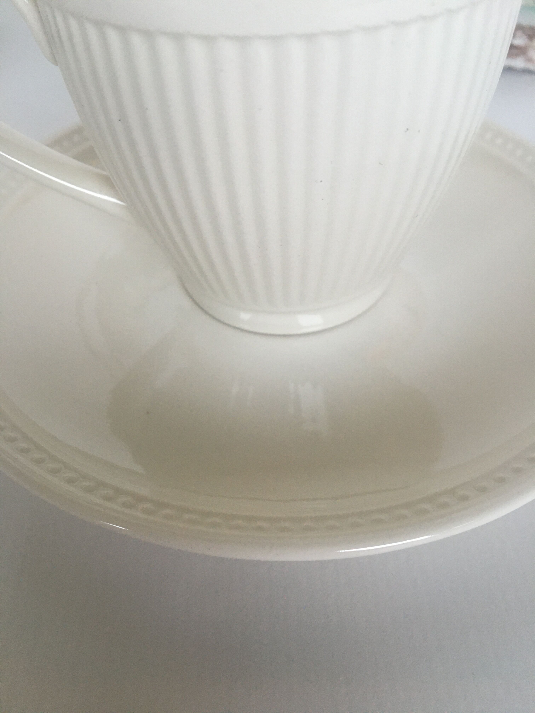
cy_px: 356
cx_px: 268
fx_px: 598
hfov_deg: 48.2
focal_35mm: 29
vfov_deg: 61.7
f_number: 2.2
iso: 125
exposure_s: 1/33
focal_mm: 4.15
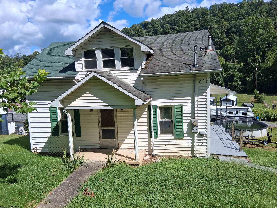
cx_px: 138
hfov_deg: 67.3
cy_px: 104
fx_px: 208
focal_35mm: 26
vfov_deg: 53.1
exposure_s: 1/703
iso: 25
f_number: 1.8
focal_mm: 3.98
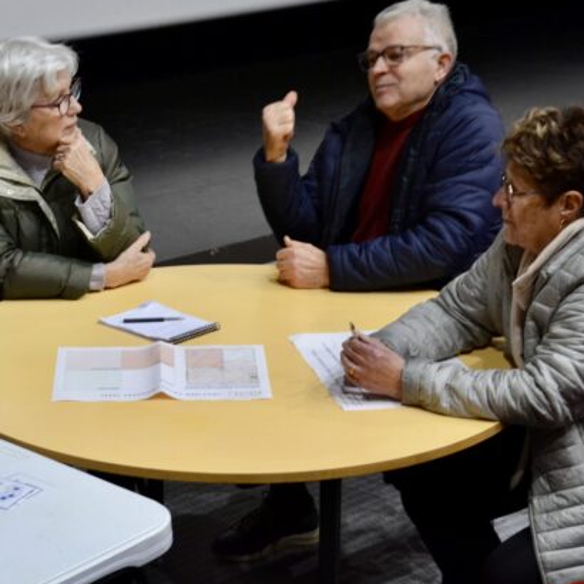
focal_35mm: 87
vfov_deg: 19.9
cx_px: 179
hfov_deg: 19.9
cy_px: 266
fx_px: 1661
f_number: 4.5
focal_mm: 40
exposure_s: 1/15
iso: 1250
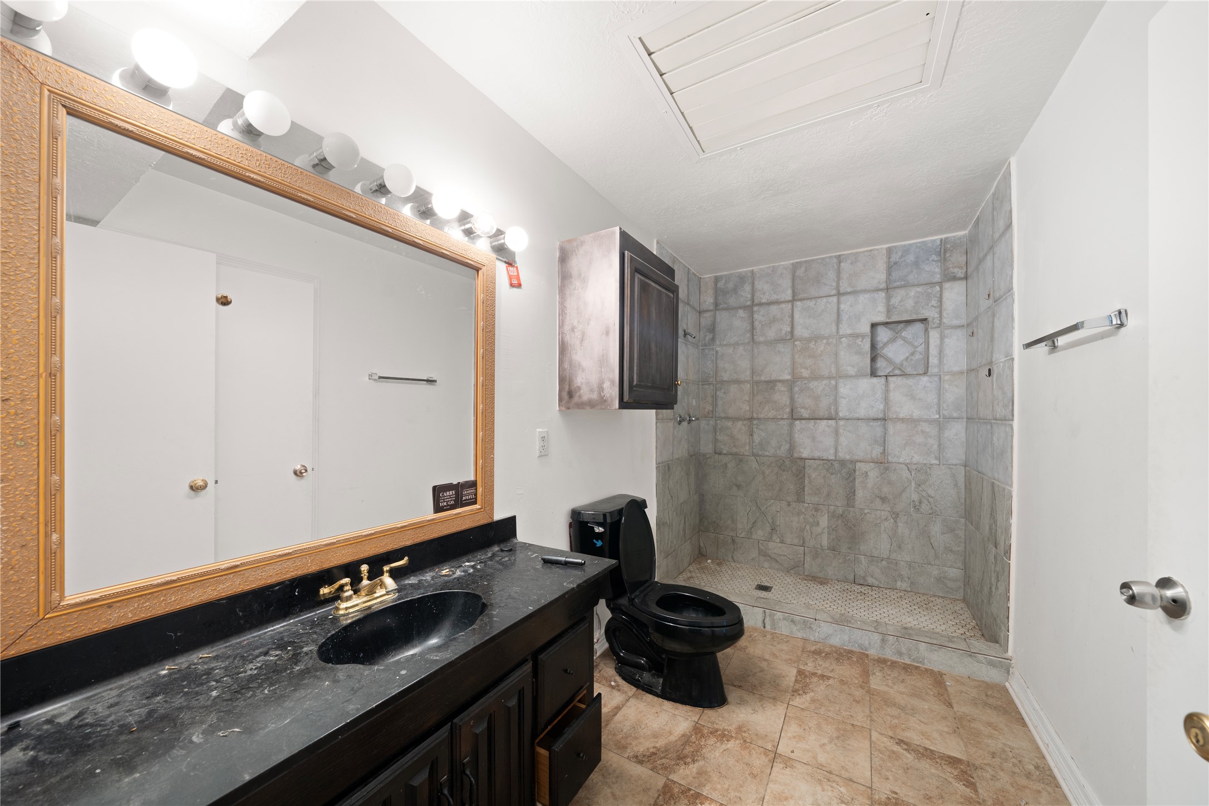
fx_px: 403
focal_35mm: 12
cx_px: 604
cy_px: 403
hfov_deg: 112.6
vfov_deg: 90.0
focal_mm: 12
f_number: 8
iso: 320
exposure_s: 1/1.25
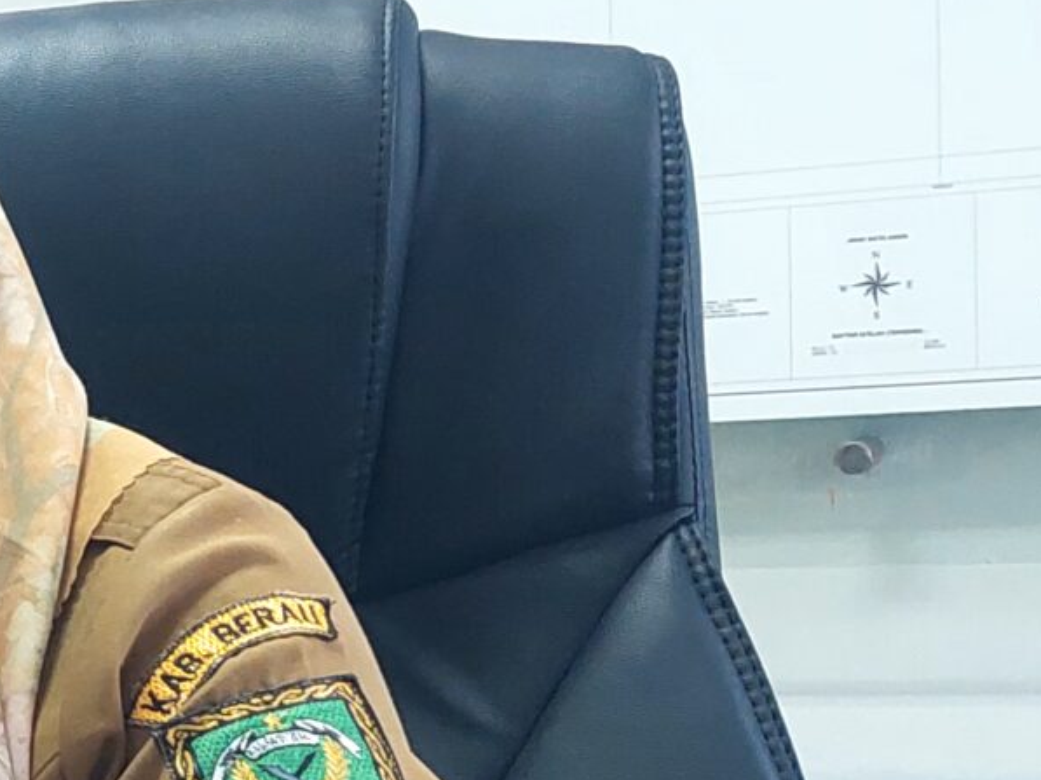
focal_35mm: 103
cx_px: -513
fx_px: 3096
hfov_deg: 17.2
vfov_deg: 14.2
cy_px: 731
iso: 500
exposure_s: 1/50
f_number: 1.8
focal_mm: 5.23
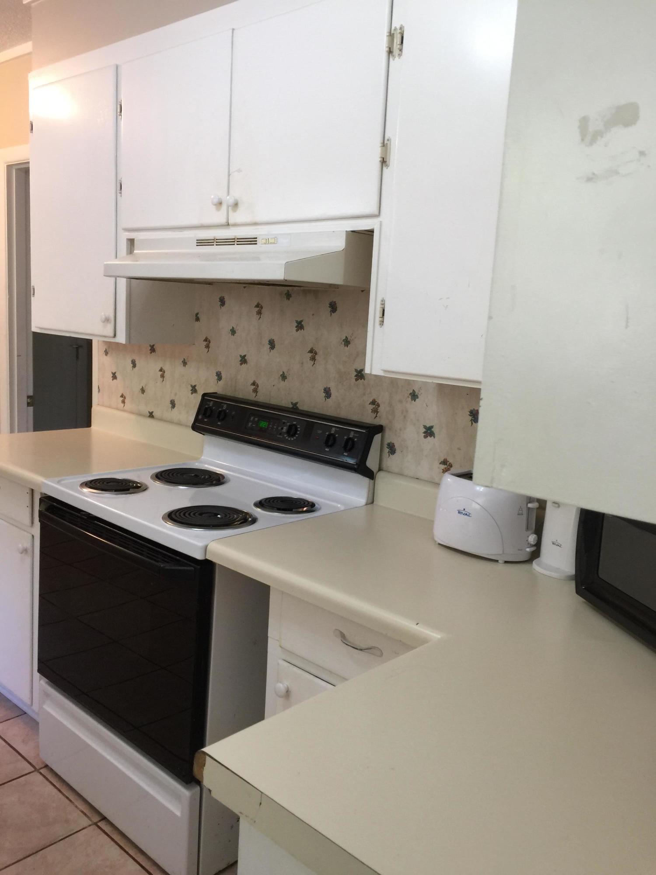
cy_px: 438
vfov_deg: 61.7
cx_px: 328
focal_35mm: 29
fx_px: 733
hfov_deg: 48.2
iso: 40
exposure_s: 1/15
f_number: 2.2
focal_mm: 4.15
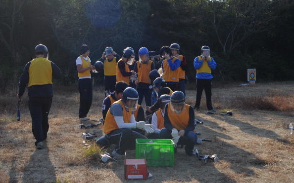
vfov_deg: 22.5
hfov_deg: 35.4
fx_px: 461
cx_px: 138
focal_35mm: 58
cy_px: 94
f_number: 4
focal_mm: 35
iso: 200
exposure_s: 1/1500
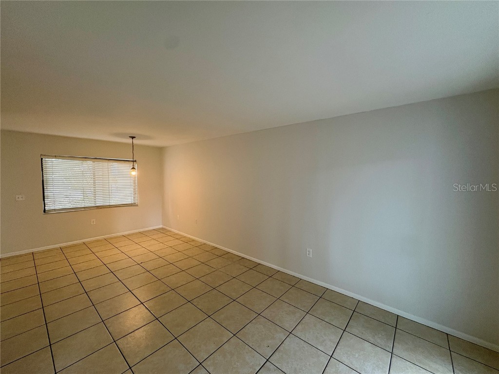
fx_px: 202
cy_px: 187
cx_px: 250
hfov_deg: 102.1
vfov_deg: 85.7
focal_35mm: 14
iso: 250
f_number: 2.2
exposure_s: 1/60
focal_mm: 2.22
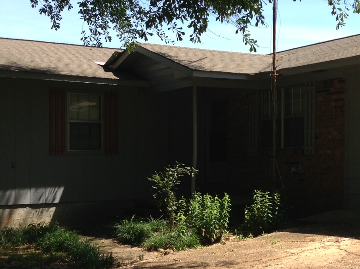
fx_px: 717
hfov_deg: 27.8
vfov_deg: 21.3
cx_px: 271
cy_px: 151
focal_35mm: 69
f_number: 2.4
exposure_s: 1/686
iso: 50
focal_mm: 4.13
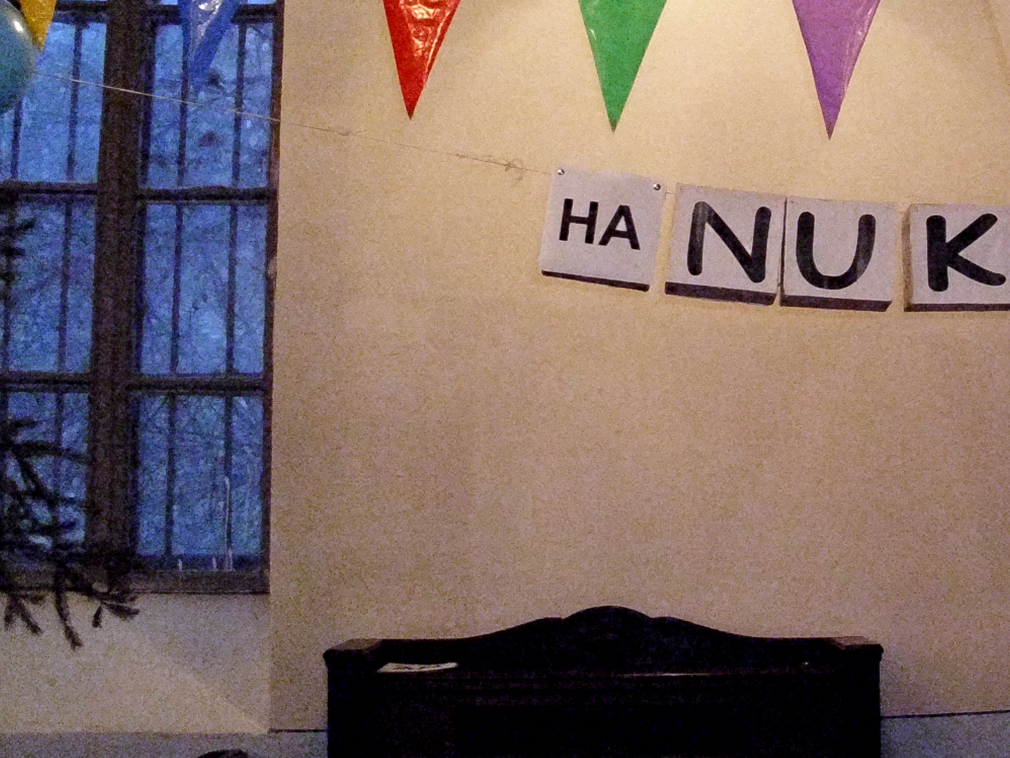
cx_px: 897
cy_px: 244
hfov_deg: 29.1
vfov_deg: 22.8
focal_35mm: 64
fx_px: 1867
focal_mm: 6.2
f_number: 3
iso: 800
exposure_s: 1/60
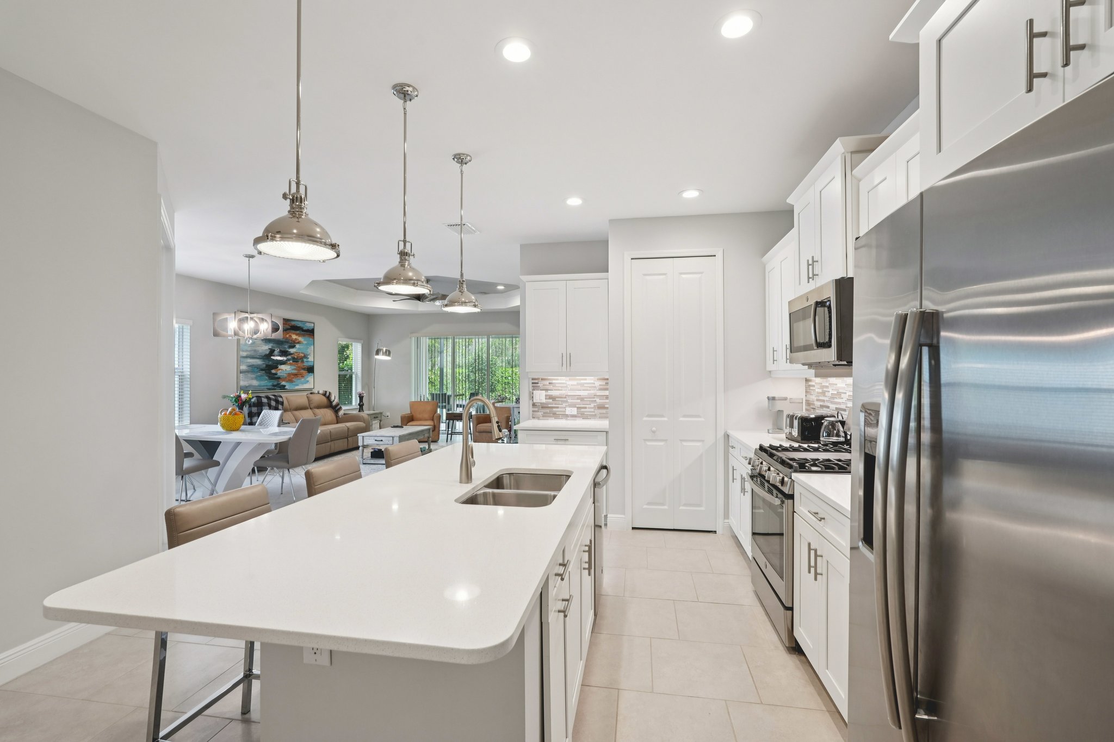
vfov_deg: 73.7
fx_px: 495
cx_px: 557
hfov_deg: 96.7
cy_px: 371
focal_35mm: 16
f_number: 8
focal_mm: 16
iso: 400
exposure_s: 1/25
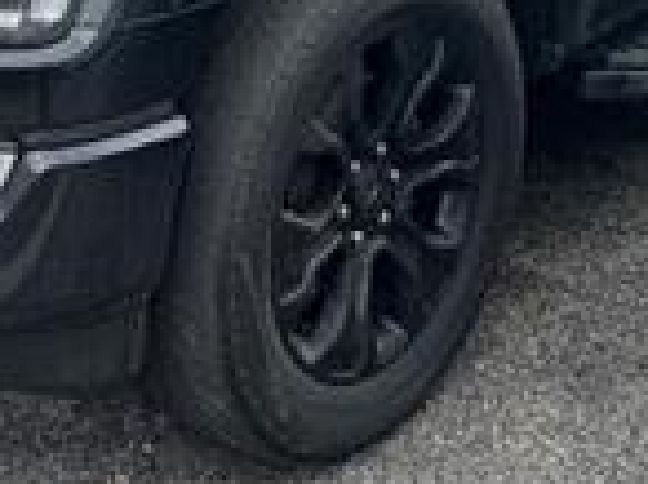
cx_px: 178
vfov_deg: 14.7
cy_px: -324
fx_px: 1682
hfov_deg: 21.7
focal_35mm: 90
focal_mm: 5.7
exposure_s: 1/1100
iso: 50
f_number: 1.5
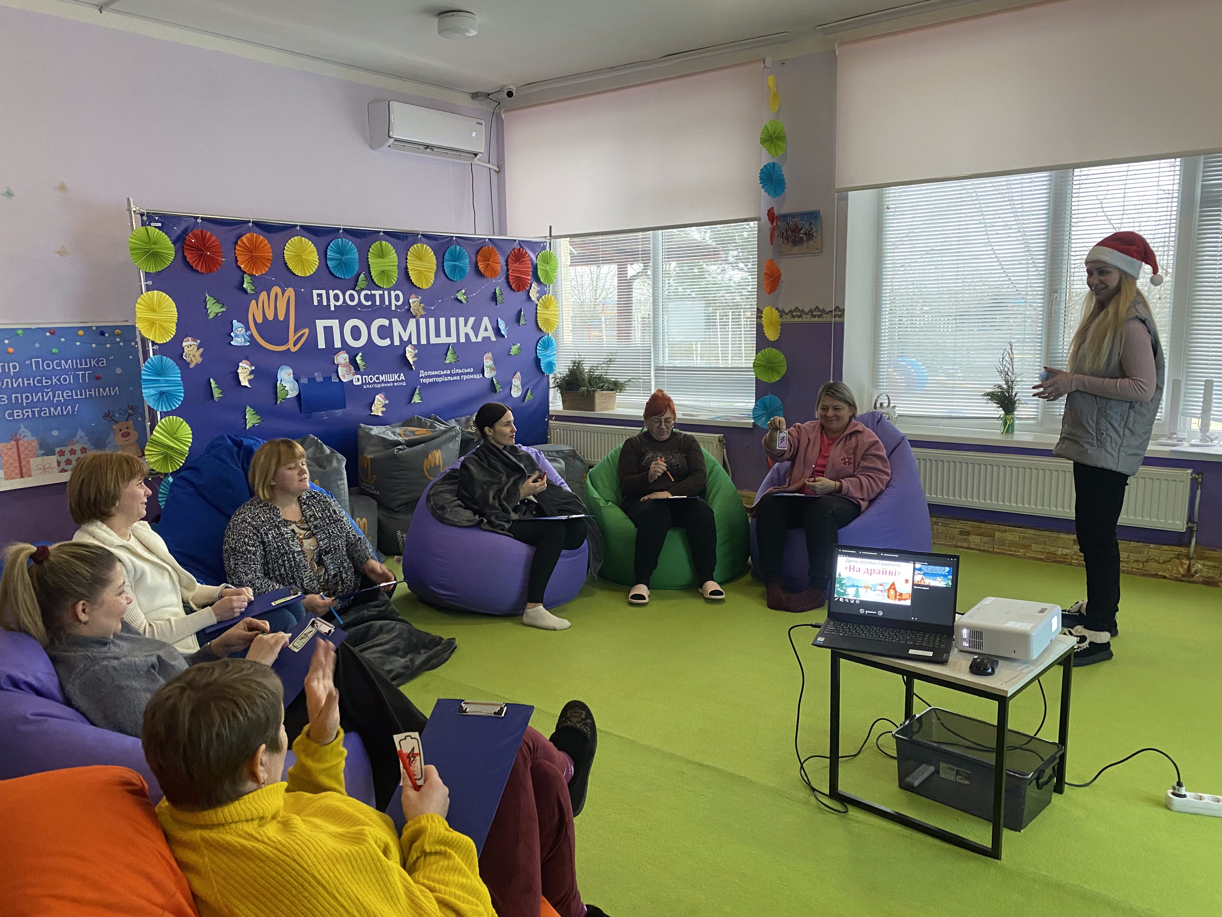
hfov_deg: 67.3
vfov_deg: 53.1
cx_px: 611
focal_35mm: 26
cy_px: 458
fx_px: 918
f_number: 1.8
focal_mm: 4.25
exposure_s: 1/50
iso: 250
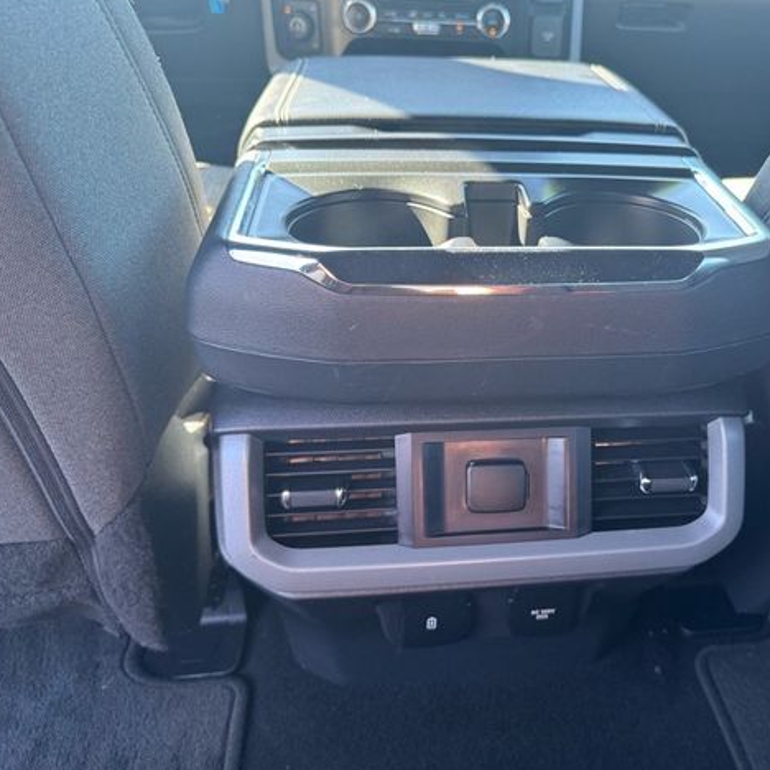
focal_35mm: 29
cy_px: 382
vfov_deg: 55.6
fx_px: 730
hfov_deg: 54.6
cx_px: 510
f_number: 1.78
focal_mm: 6.76
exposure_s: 1/78
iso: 200
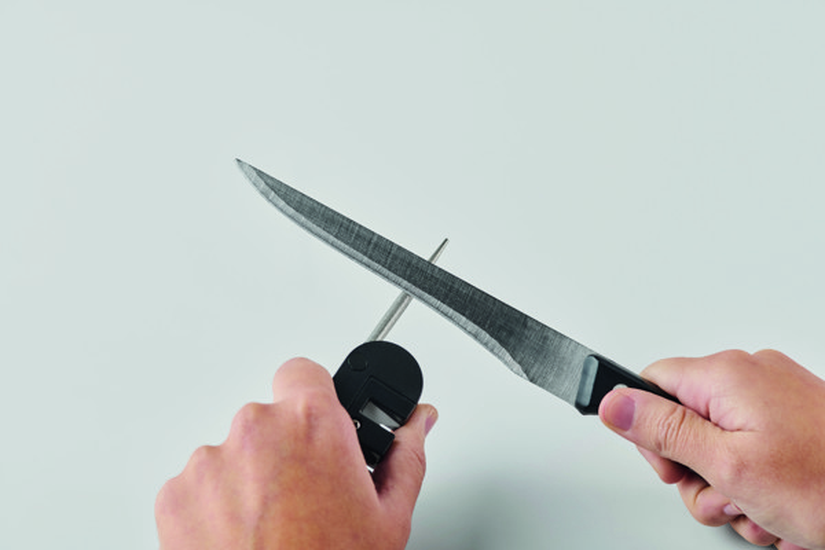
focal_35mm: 105
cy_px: 275
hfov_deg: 19.5
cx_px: 412
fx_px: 2406
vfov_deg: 13.0
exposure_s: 1/125
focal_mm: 105
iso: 100
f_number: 13
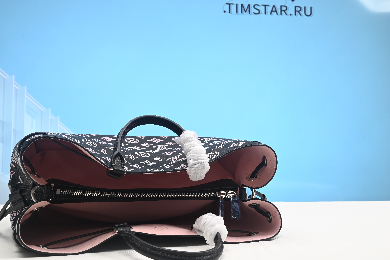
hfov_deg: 48.4
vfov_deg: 33.4
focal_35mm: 40
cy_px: 130
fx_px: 433
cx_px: 195
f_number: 16
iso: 100
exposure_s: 1/2
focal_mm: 40
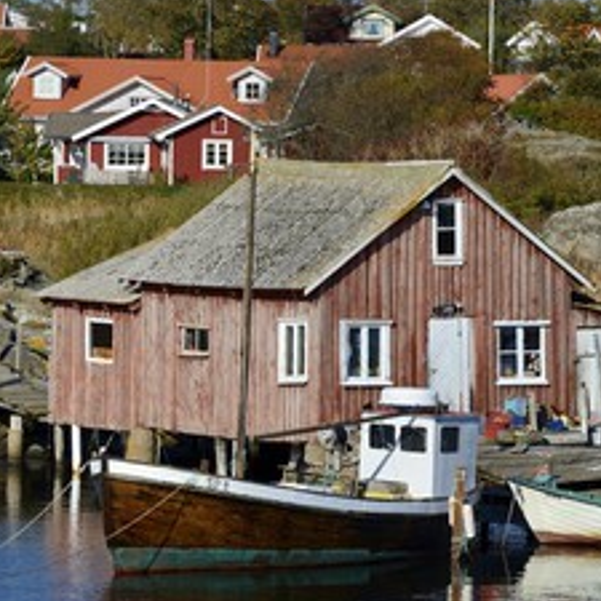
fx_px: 5146
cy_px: 299
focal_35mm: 262
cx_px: 409
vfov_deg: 6.7
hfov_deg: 6.7
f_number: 11
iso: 200
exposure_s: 1/400
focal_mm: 165
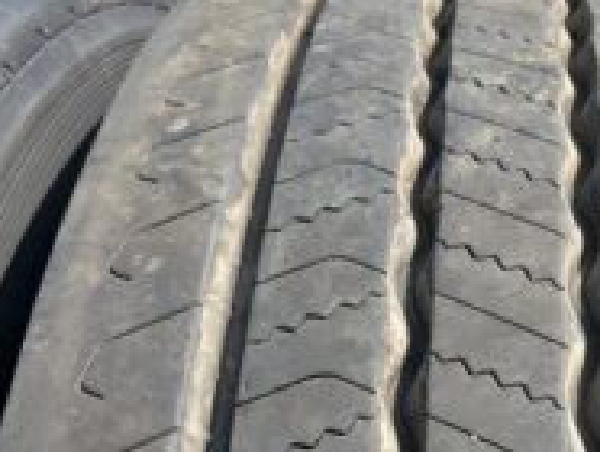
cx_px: 587
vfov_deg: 23.8
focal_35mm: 60
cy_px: 405
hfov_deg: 30.1
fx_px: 1041
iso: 50
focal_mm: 5.7
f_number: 1.5
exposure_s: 1/1531
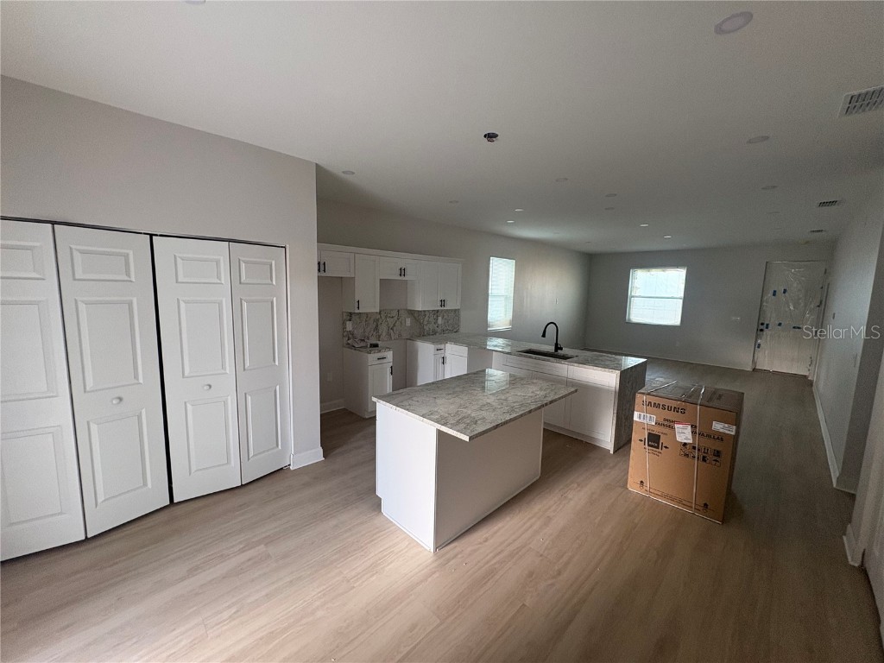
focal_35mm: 14
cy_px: 332
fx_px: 358
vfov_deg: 85.7
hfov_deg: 102.1
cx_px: 442
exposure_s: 1/60
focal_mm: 2.22
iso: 250
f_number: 2.2
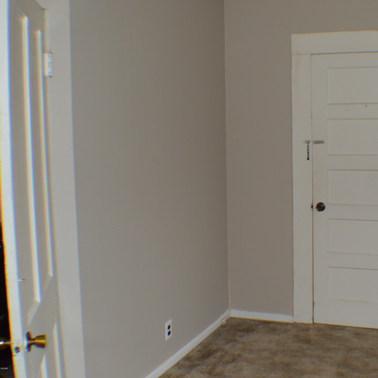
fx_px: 667
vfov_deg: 31.6
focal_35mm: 54
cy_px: 190
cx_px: 279
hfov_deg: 31.1
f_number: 4.5
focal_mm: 28
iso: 720
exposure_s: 1/60
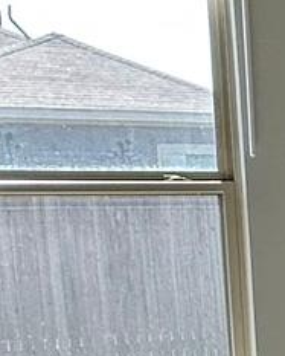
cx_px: 793
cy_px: 364
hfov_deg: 10.2
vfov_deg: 15.7
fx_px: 1263
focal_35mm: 120
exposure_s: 1/195
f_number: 2.2
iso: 40
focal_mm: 2.22
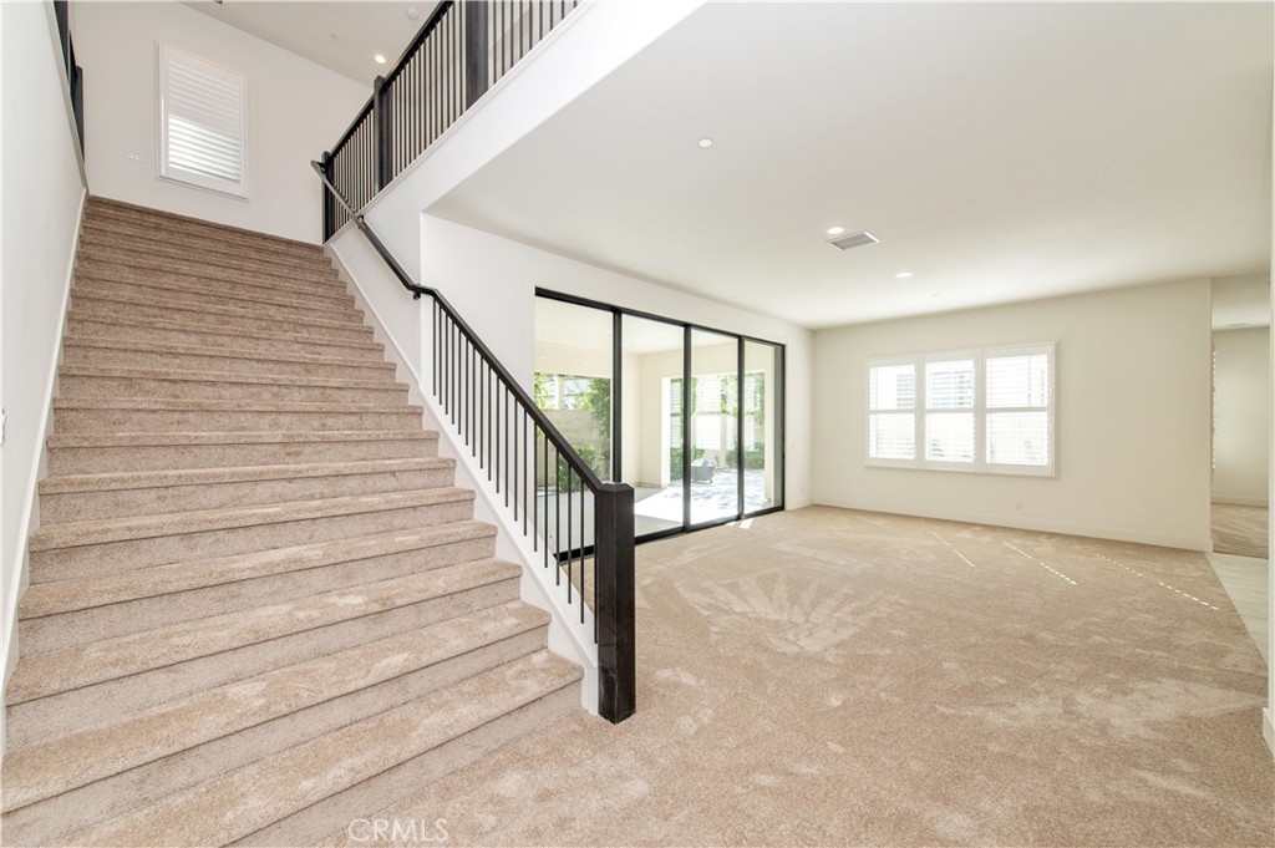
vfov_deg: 81.1
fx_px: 495
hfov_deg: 104.3
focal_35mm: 14
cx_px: 638
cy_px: 424
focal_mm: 14
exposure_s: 1/125
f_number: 5.6
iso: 180
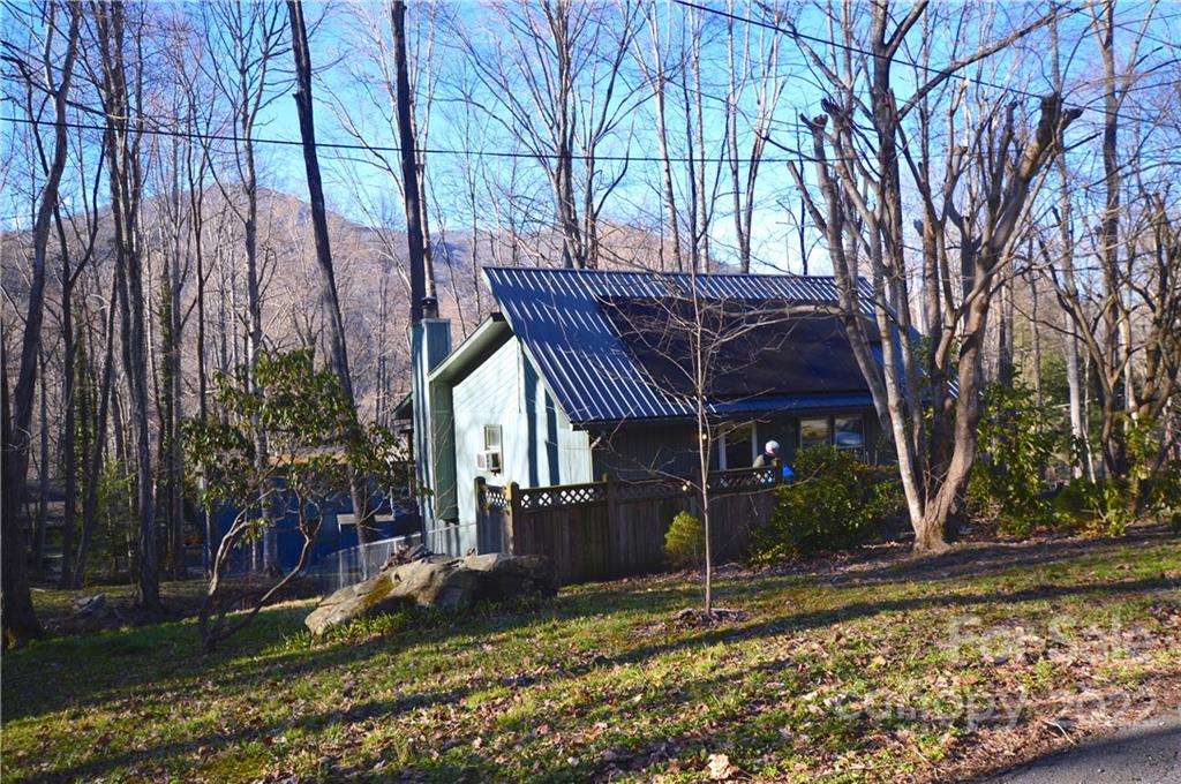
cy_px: 392
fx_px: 934
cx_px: 590
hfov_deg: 64.6
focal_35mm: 28
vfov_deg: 45.6
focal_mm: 19
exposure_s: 1/125
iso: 100
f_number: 5.6
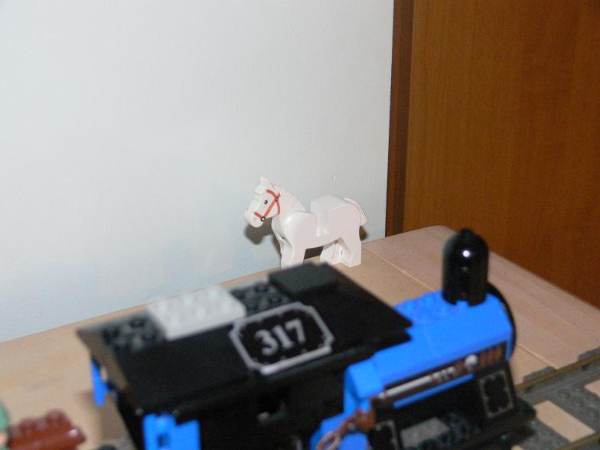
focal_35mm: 60
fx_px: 1040
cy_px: 225
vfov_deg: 24.4
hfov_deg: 32.2
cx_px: 300
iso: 400
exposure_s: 1/30
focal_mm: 12.7
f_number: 3.2
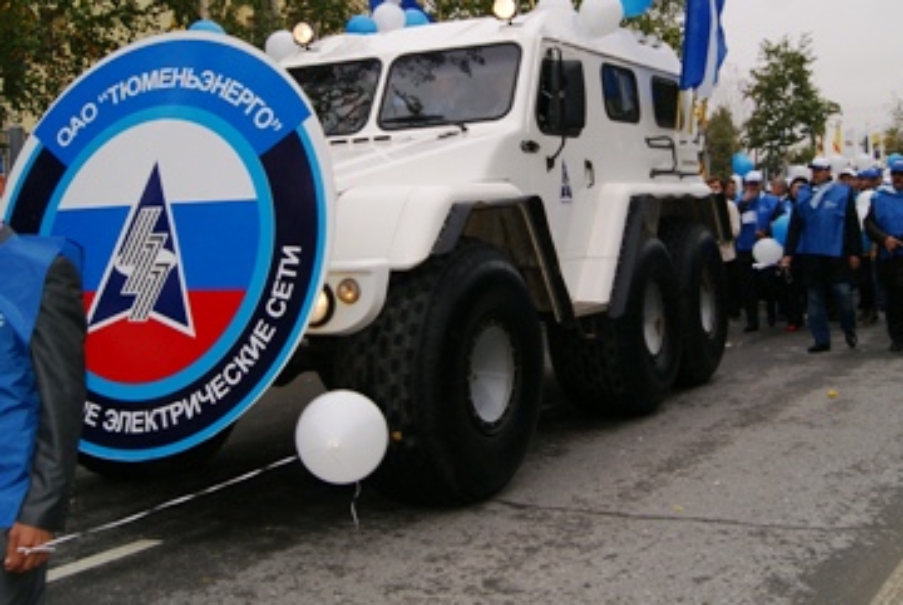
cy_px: 161
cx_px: 482
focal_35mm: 48
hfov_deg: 41.0
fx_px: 1205
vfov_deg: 27.8
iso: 100
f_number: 7.1
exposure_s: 1/160
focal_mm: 18
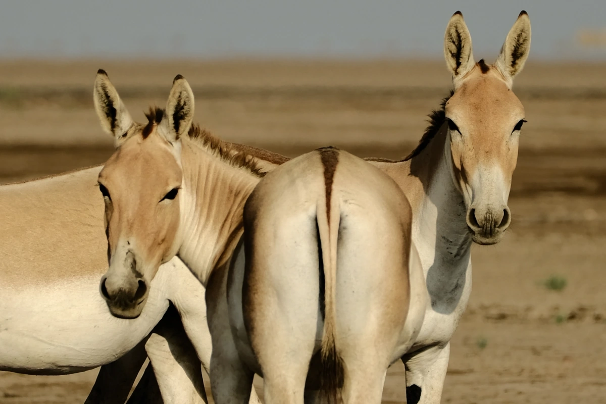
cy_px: 202
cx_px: 303
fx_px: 7574
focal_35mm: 450
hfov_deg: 4.6
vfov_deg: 3.1
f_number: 5.6
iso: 200
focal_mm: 300
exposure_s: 1/1250
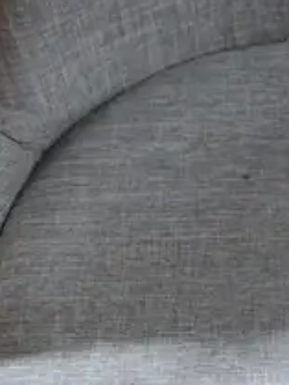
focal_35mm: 137
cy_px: 28
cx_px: 481
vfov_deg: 14.2
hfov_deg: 10.3
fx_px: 1523
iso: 640
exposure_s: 1/60
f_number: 3.5
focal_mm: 14
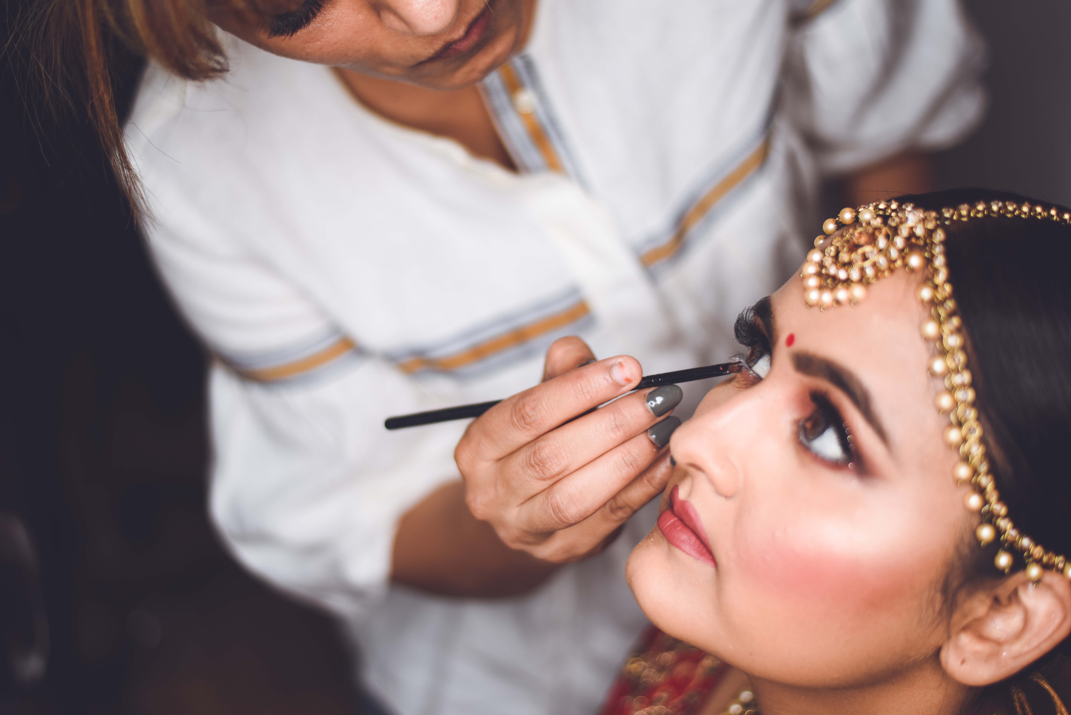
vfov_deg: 27.0
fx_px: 1488
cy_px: 358
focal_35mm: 50
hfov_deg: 39.6
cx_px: 536
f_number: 1.8
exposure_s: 1/640
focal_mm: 50
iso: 320
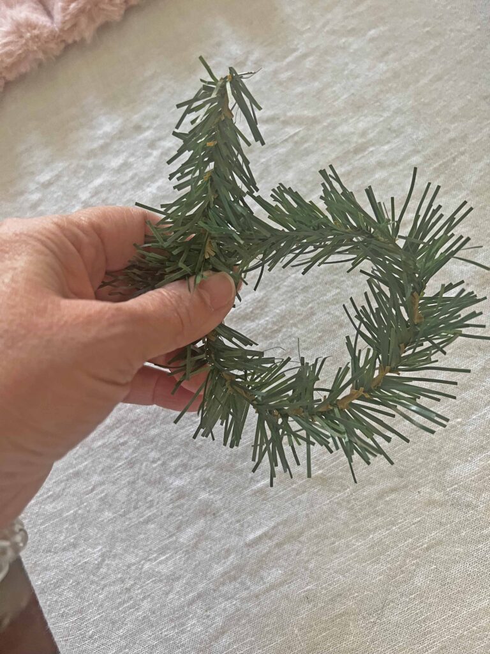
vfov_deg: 67.3
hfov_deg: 53.1
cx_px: 245
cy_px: 327
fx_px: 491
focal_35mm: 26
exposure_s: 1/60
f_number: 1.5
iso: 250
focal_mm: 5.7
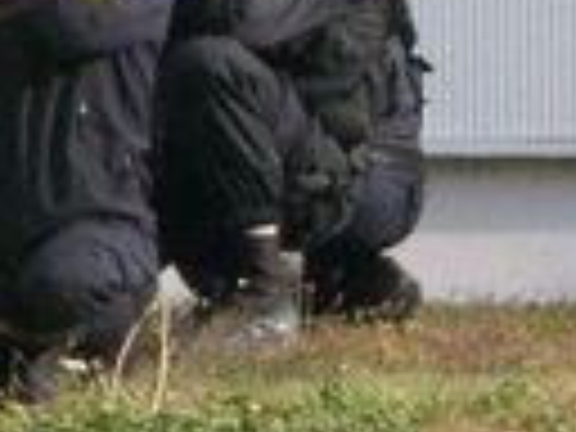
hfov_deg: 0.9
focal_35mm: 2092
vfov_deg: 0.7
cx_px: 58
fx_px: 34810
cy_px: 4
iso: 200
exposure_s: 1/800
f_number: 4.6
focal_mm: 104.7
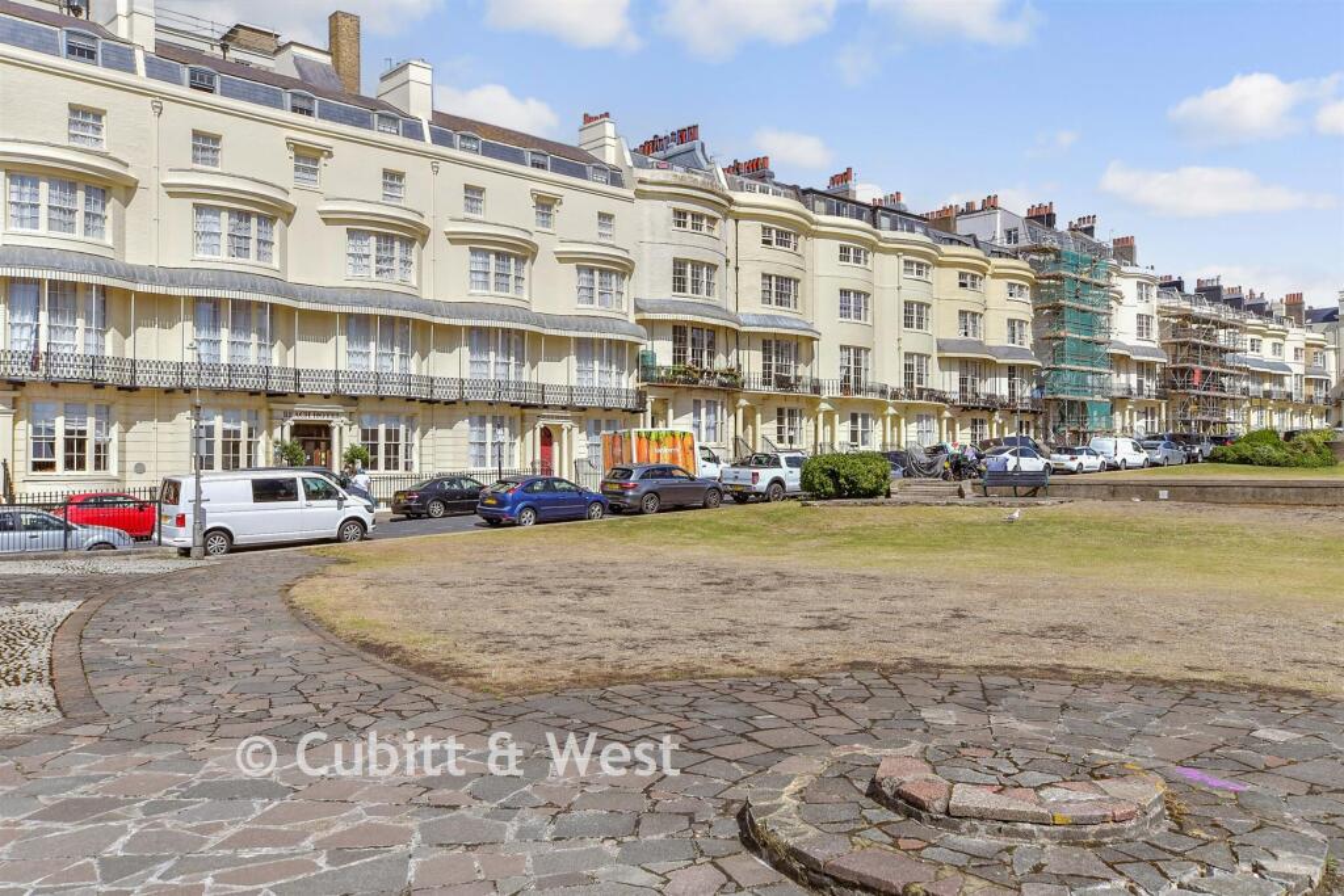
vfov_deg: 43.6
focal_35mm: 30
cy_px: 448
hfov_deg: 61.9
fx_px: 1120
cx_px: 672
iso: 200
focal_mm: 20
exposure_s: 1/800
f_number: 8
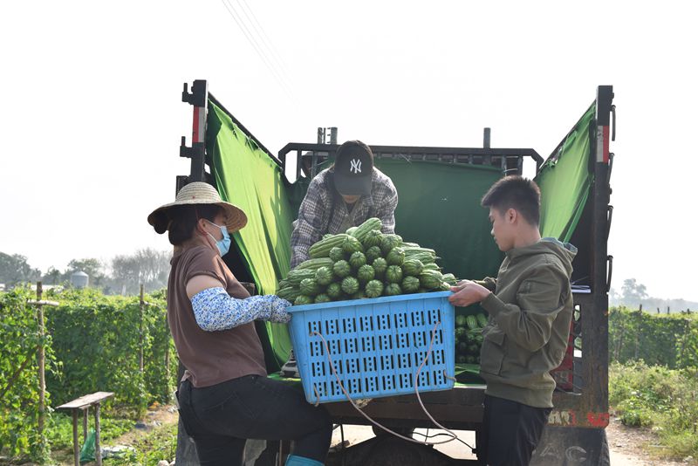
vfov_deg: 28.1
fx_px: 931
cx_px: 349
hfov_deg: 41.1
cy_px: 233
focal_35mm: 48
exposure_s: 1/320
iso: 200
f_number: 9
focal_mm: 48
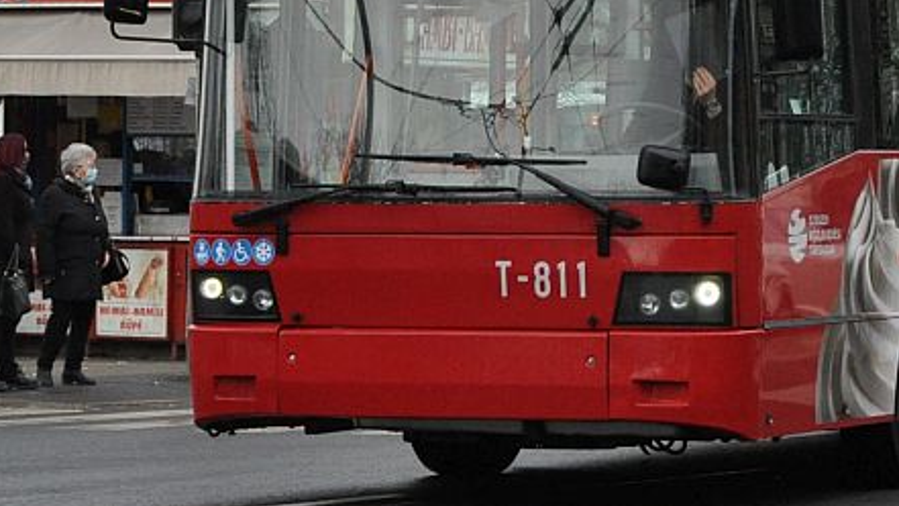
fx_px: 4362
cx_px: 756
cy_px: -43
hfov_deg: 11.7
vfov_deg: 6.6
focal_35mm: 183
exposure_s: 1/1000
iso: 800
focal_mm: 48
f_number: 4.8
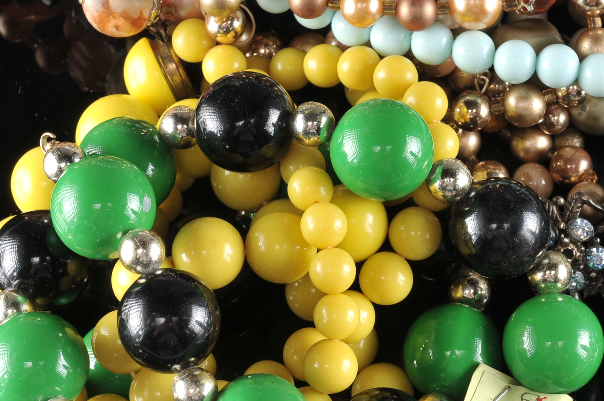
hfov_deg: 13.0
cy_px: 151
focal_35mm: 157
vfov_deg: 8.7
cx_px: 479
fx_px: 2630
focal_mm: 60
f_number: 18
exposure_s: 1/250
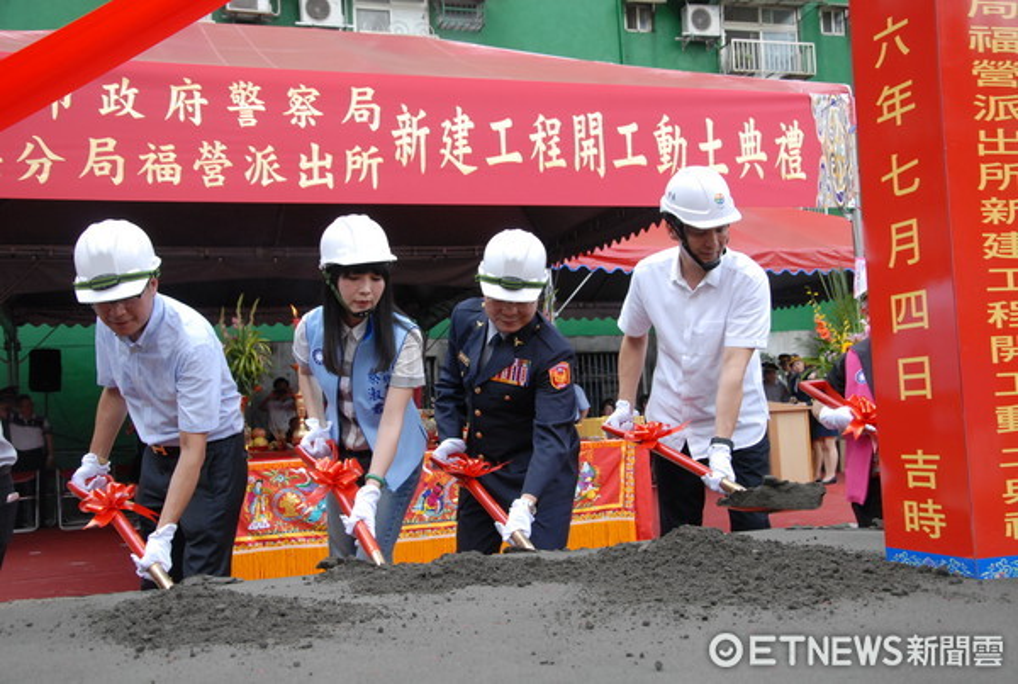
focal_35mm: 42
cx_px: 509
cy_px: 342
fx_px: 1190
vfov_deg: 32.0
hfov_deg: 46.3
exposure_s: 1/250
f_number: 5.6
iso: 400
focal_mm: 28
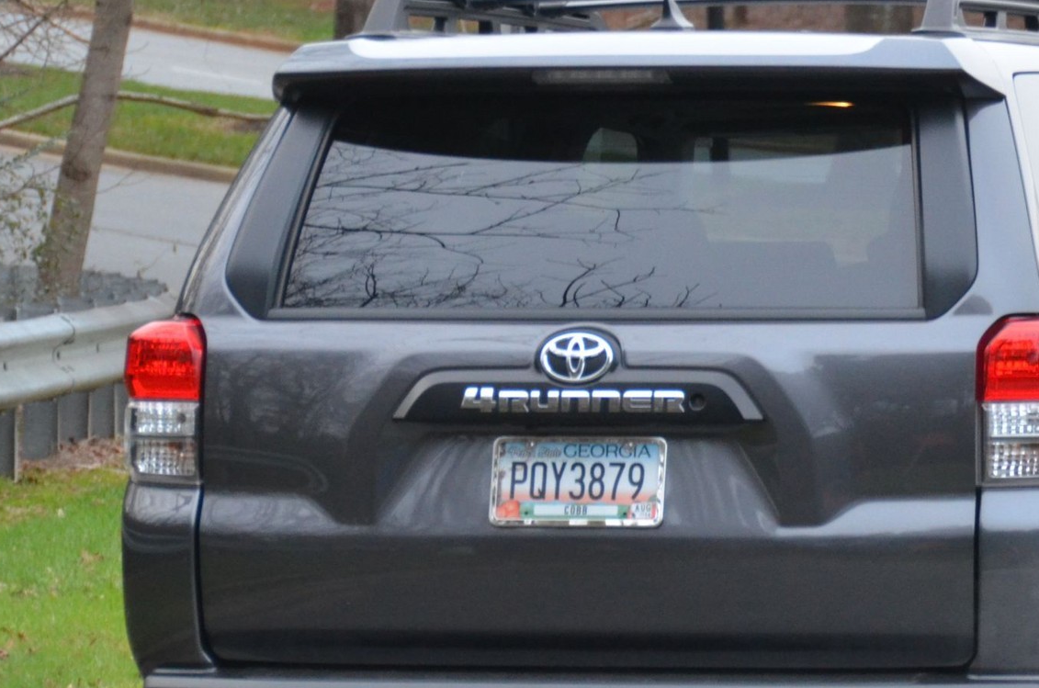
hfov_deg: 6.5
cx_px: 916
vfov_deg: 4.3
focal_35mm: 315
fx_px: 9075
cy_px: 479
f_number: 5.3
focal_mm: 95
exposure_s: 1/60
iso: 1600
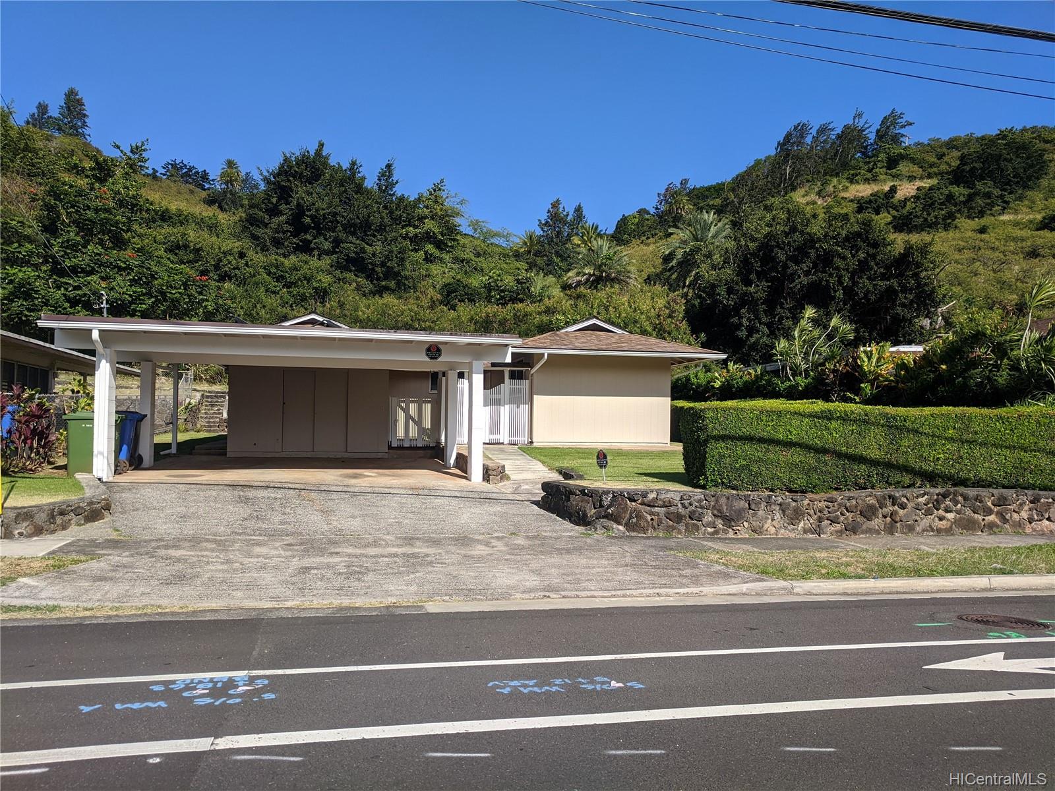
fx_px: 792
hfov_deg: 67.3
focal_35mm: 26
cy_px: 396
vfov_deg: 53.1
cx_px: 528
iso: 50
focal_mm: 4.67
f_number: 2
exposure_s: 1/2165
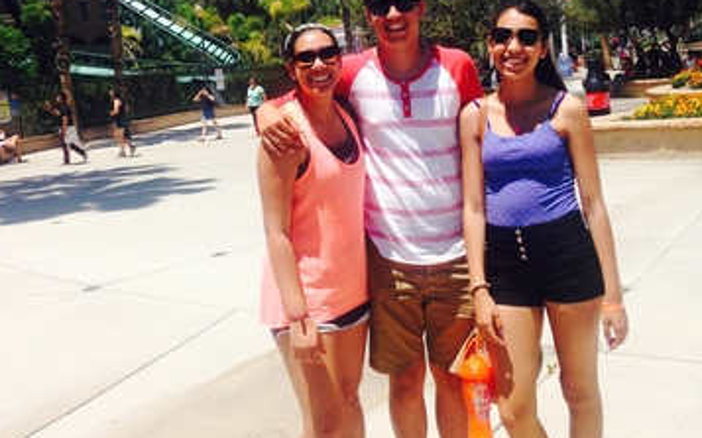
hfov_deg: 42.7
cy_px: 116
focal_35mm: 47
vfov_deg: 27.1
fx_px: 899
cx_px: 350
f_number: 2.4
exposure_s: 1/1869
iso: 50
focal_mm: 4.12
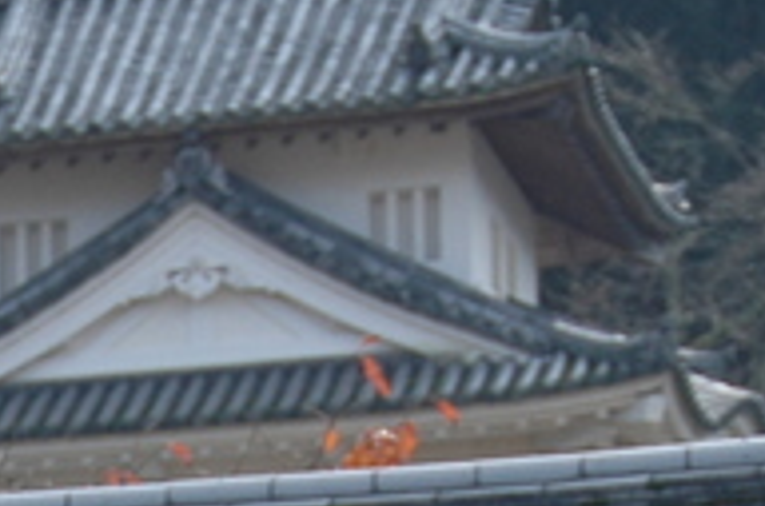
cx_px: -462
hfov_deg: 4.7
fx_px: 9341
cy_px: 1207
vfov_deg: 3.1
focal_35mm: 441
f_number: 5
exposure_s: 1/500
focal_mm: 55
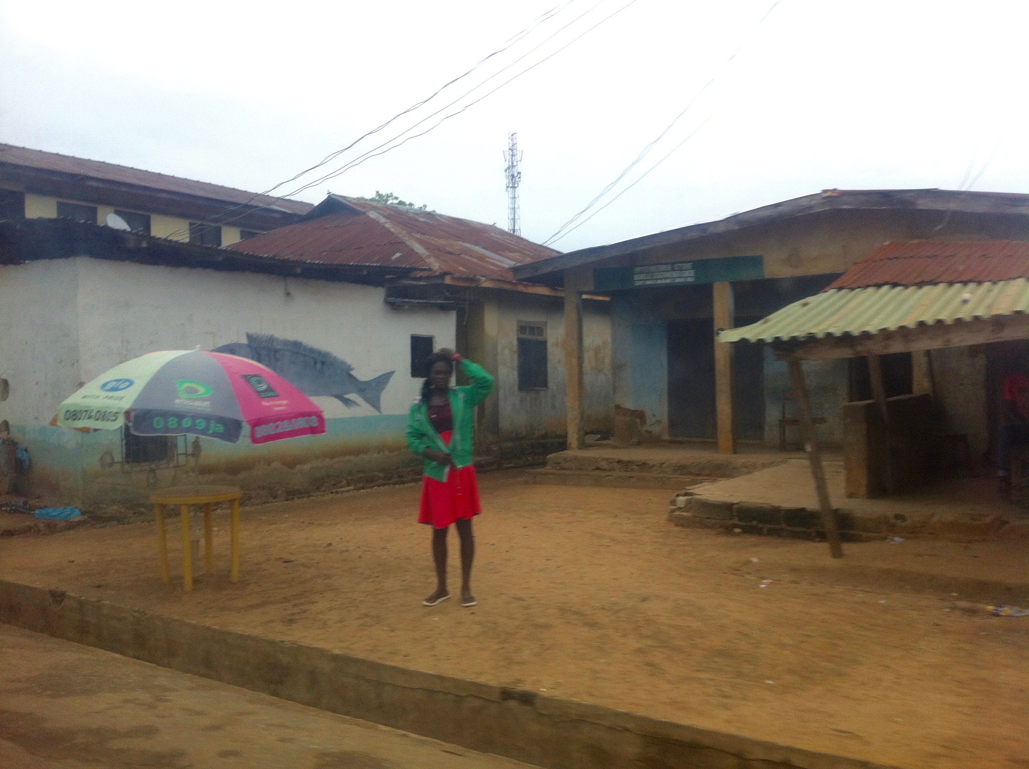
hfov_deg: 52.7
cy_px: 384
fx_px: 1039
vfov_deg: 40.6
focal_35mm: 35
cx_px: 514
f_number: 2.8
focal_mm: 3.85
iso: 100
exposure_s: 1/100
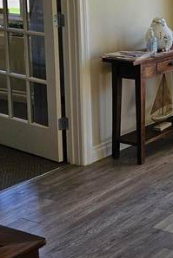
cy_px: 46
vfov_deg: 25.8
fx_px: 554
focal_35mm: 77
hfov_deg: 15.7
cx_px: 288
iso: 40
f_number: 1.8
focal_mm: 5.4
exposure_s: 1/241
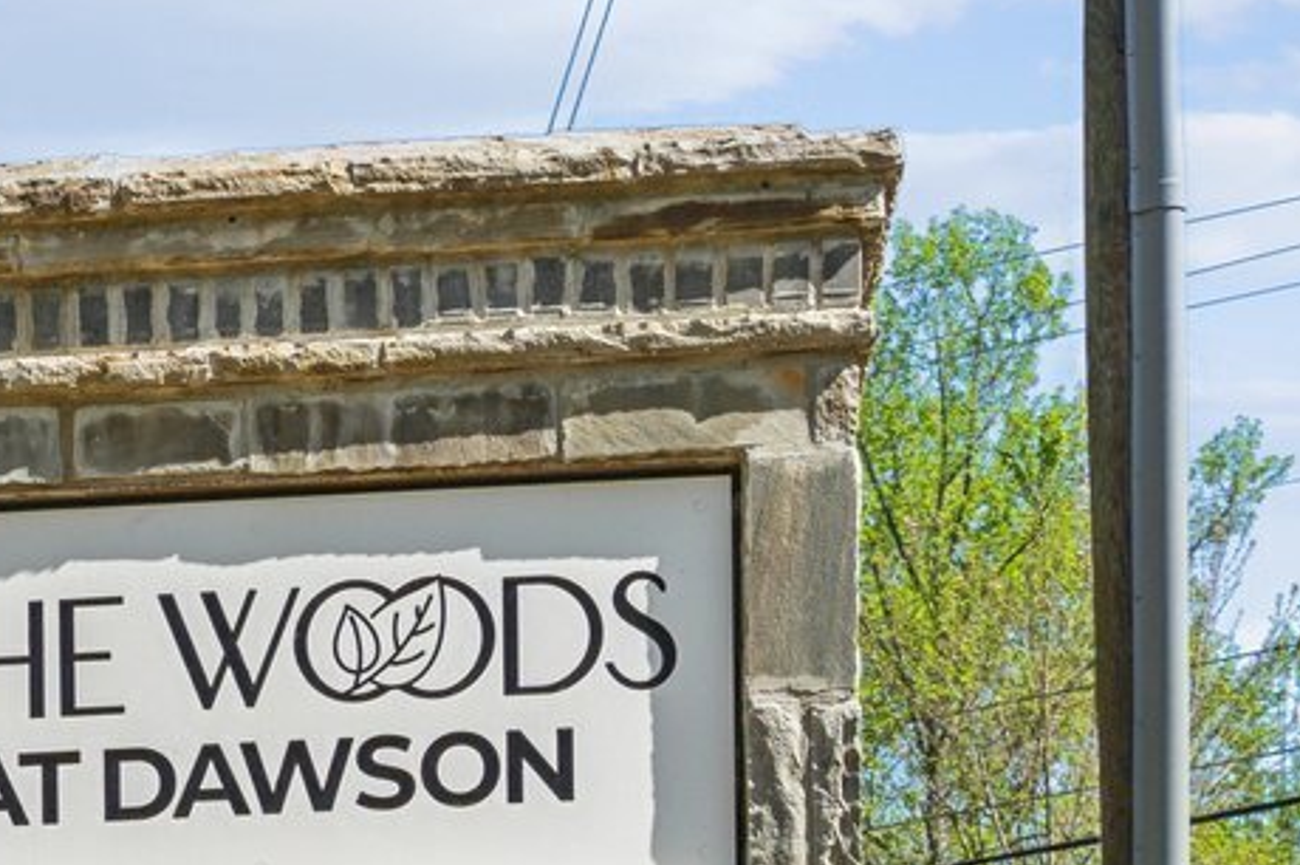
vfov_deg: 9.3
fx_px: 5304
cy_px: 765
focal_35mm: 147
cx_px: -85
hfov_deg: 13.7
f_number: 5.6
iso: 100
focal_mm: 33
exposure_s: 1/500
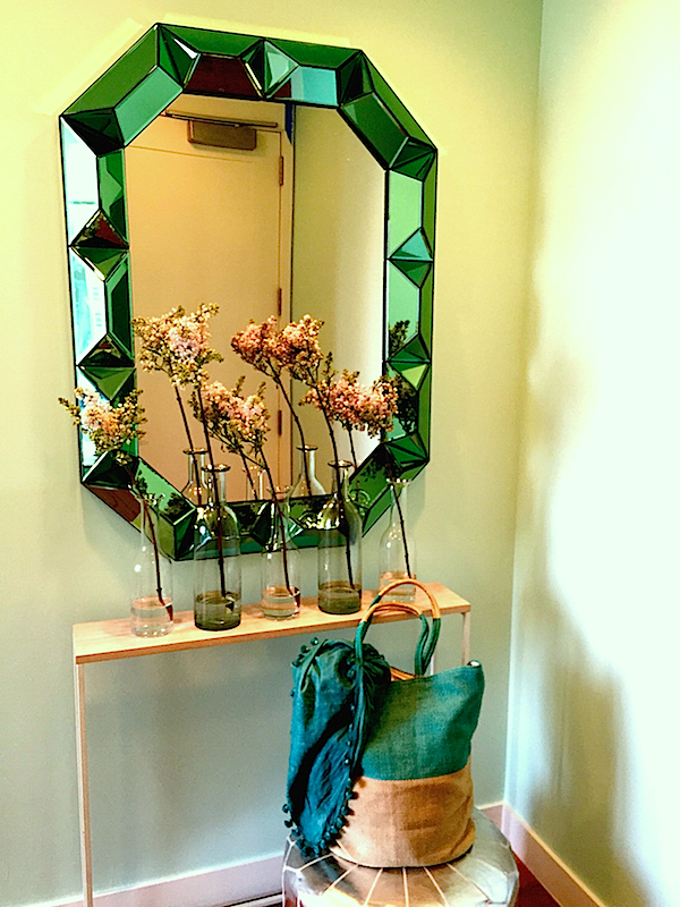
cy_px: 454
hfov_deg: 48.2
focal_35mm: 29
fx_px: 760
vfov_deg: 61.7
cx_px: 340
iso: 50
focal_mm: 4.15
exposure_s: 1/30
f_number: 2.2
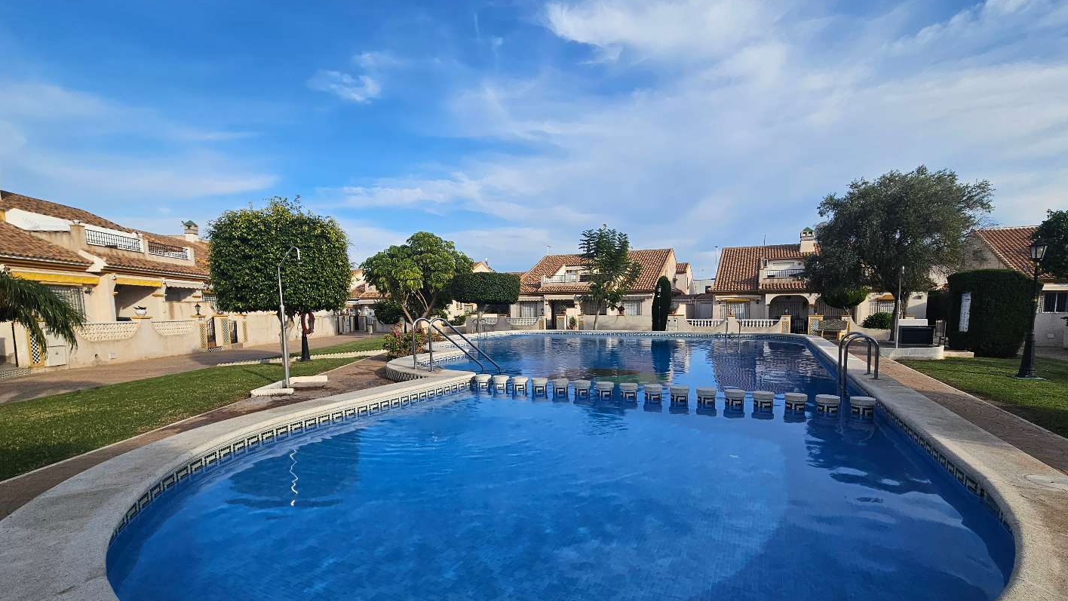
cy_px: 355
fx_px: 425
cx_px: 565
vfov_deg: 70.0
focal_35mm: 15
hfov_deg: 102.9
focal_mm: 2.2
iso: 50
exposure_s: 1/2228
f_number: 2.2
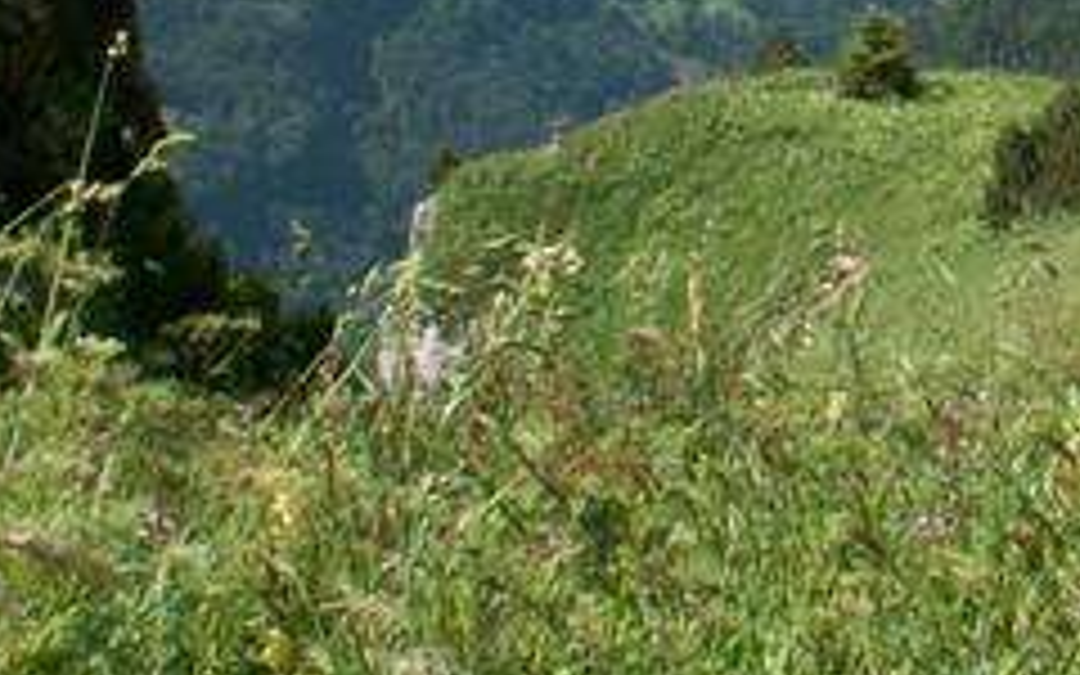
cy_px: -248
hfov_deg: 19.9
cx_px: 1246
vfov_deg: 12.7
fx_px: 2914
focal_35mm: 99
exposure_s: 1/160
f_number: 6.3
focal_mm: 5.86
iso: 50
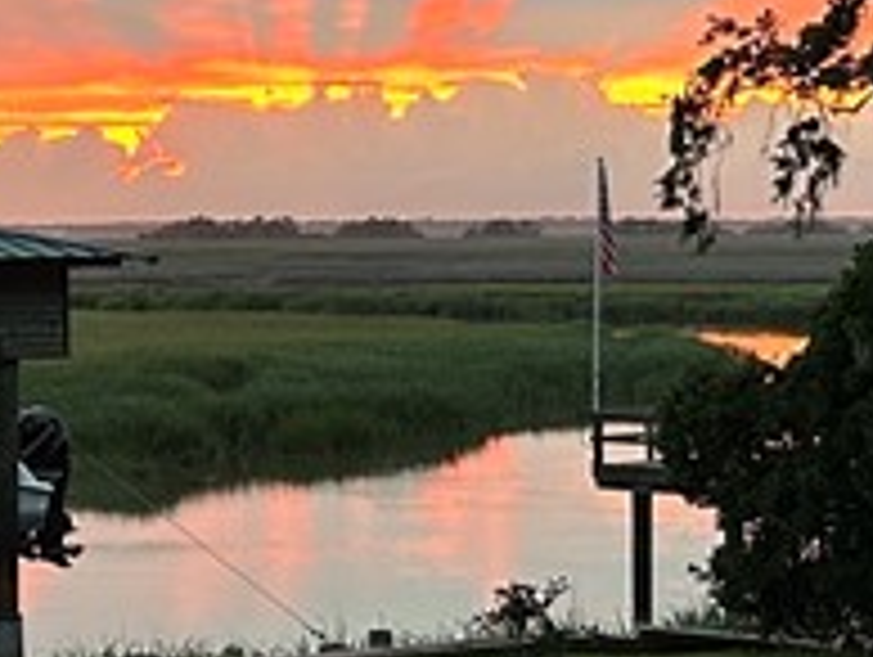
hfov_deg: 14.2
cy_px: 346
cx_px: 36
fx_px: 3459
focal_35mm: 137
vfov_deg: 10.8
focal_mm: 5.7
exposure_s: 1/60
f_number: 1.5
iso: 200
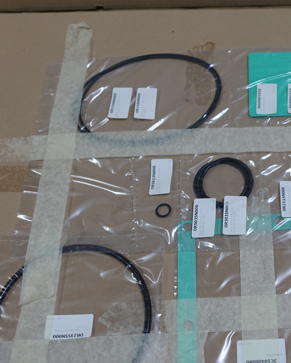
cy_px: 236
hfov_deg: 32.3
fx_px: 484
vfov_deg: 40.7
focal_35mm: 45
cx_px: 242
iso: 125
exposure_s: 1/30
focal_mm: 8.8
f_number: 1.8
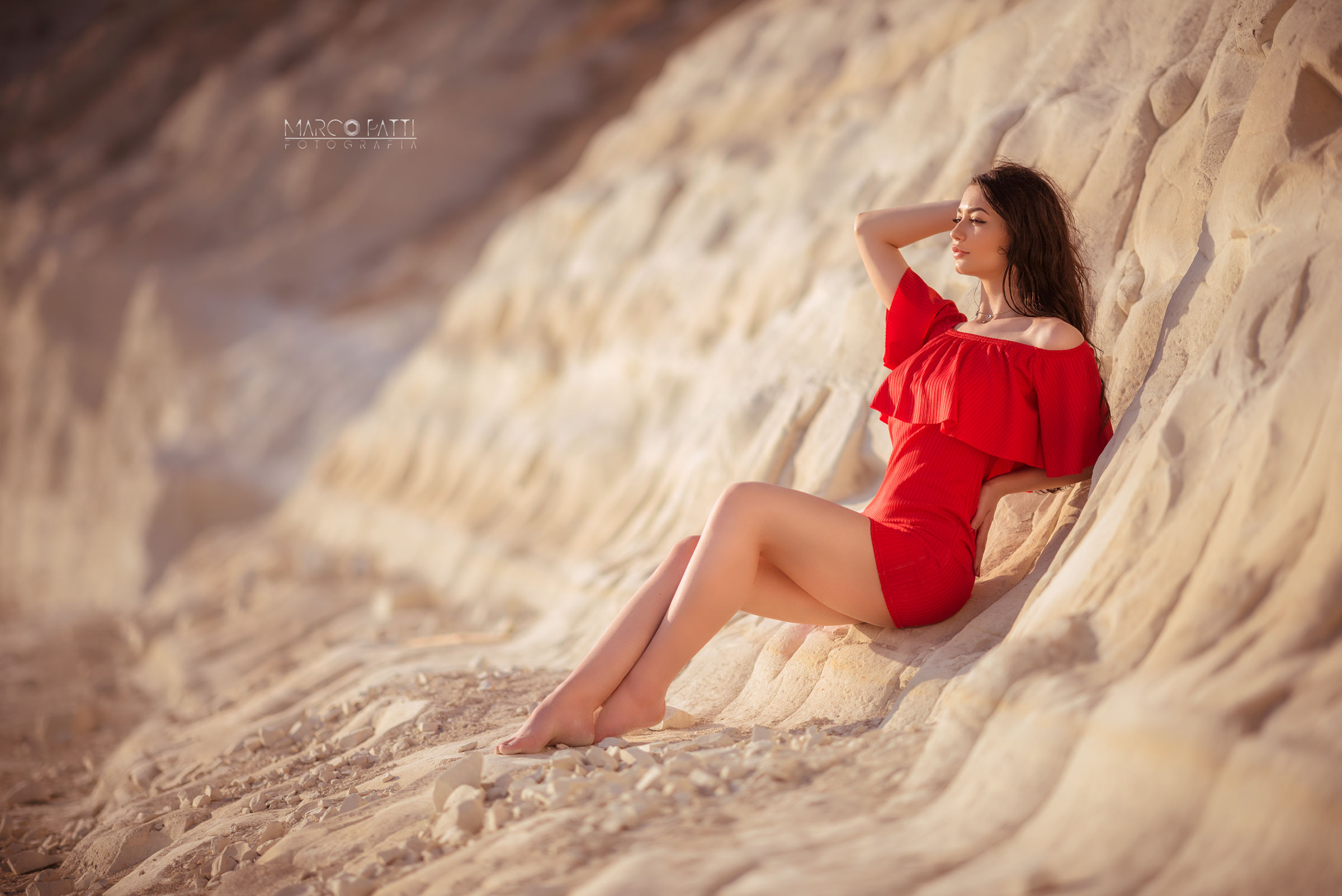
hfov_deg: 19.4
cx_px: 671
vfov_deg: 13.1
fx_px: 3915
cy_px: 448
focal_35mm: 105
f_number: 1.4
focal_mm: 105
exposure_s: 1/4000
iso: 100
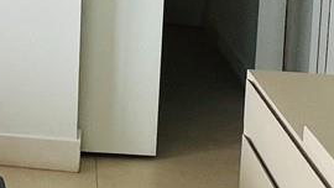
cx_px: -99
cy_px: -57
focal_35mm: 84
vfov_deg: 13.8
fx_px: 744
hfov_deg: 22.6
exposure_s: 1/99
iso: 50
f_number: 1.8
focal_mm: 1.57
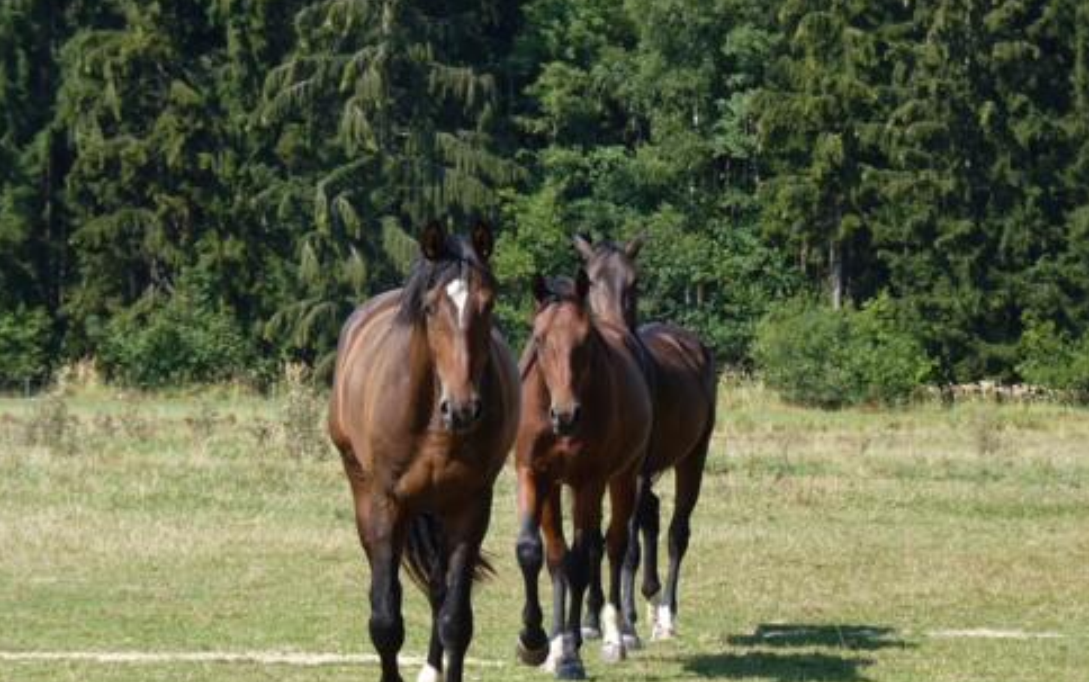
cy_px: 448
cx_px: 638
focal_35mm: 221
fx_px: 6562
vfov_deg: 5.9
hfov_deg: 9.5
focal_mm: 30.5
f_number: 4.5
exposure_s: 1/250
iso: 80
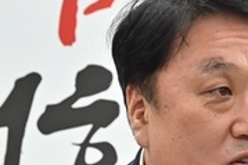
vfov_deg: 1.8
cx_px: 184
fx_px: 5368
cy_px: 223
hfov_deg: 2.6
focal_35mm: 780
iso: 1000
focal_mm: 155
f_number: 6.3
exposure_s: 1/250
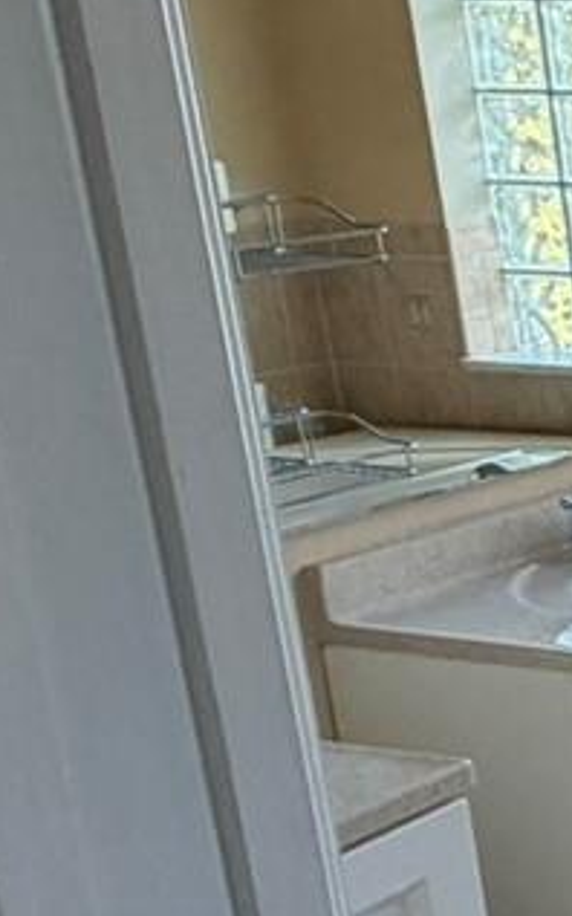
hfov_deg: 11.5
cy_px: 552
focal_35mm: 75
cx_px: 1650
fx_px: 1872
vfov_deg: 27.4
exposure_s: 1/121
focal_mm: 2.22
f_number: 2.2
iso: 125
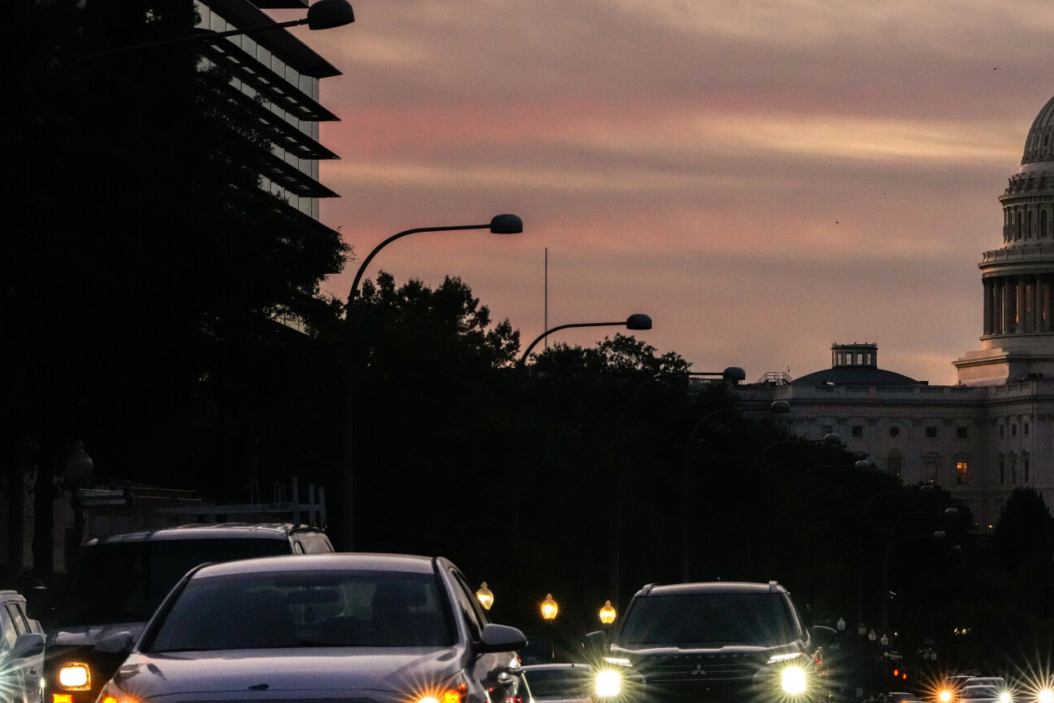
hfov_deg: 7.5
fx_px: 8021
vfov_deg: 5.0
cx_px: 628
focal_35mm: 274
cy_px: 383
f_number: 14
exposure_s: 1/250
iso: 5000
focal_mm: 200
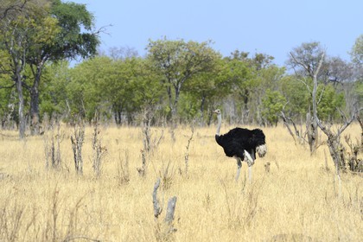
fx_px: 2621
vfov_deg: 5.3
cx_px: 182
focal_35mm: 260
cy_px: 121
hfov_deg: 7.9
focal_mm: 260
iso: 400
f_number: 9
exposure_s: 1/800
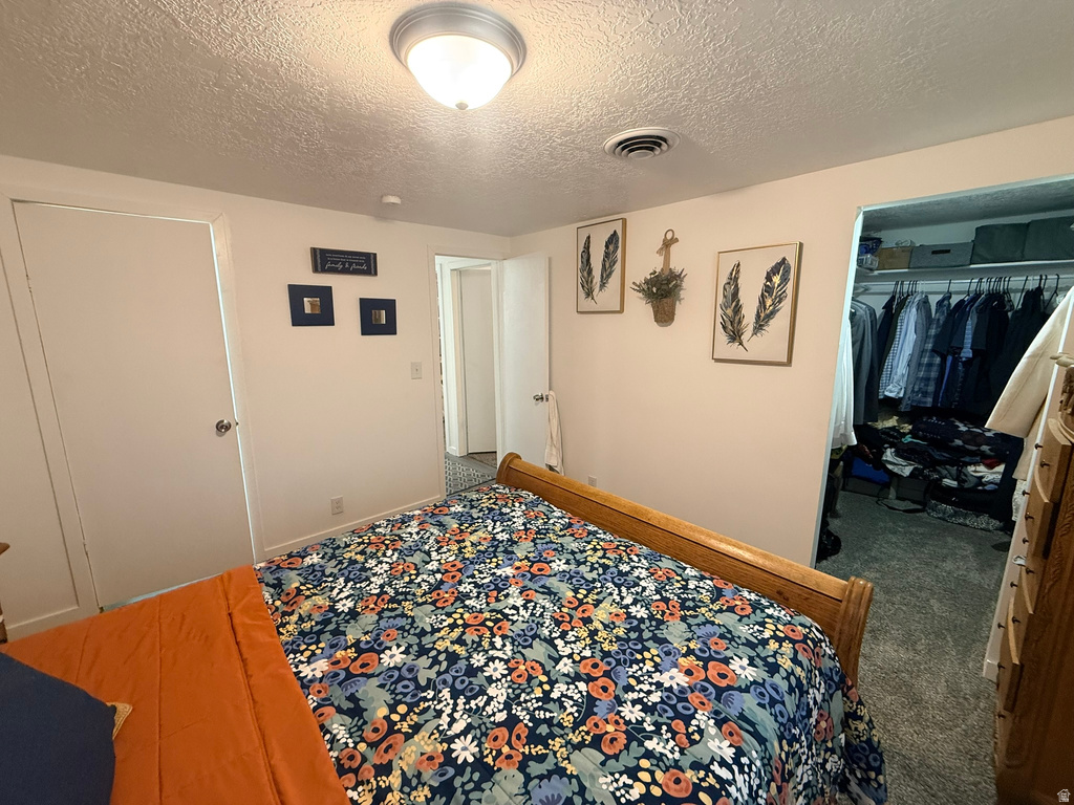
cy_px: 402
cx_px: 537
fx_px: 434
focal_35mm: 14
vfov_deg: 85.7
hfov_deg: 102.1
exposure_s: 1/60
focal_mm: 2.22
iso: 250
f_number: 2.2
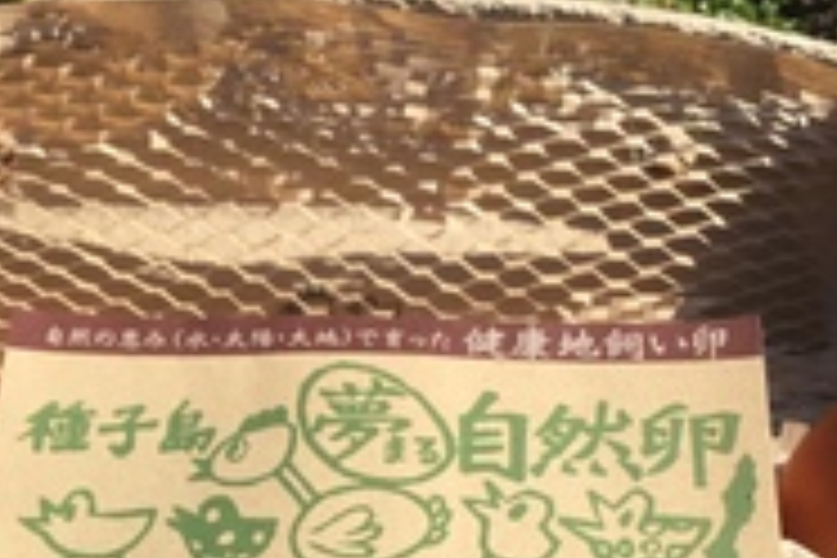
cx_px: 342
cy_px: 549
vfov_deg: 16.1
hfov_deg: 24.4
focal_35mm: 83
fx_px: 1930
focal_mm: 3.3
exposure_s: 1/1431
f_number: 2.4
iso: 25
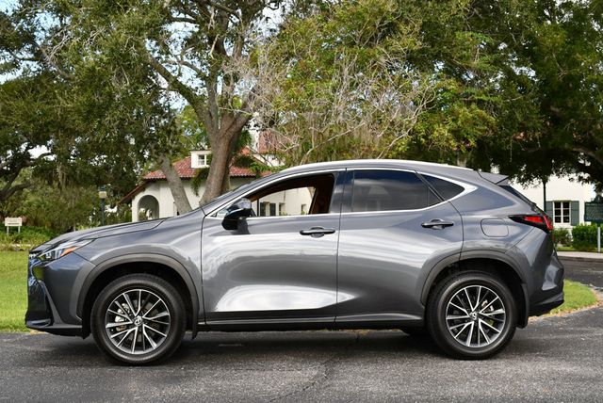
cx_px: 302
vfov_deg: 28.1
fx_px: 805
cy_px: 202
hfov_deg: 41.1
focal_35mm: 48
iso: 200
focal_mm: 24
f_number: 7.1
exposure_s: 1/250
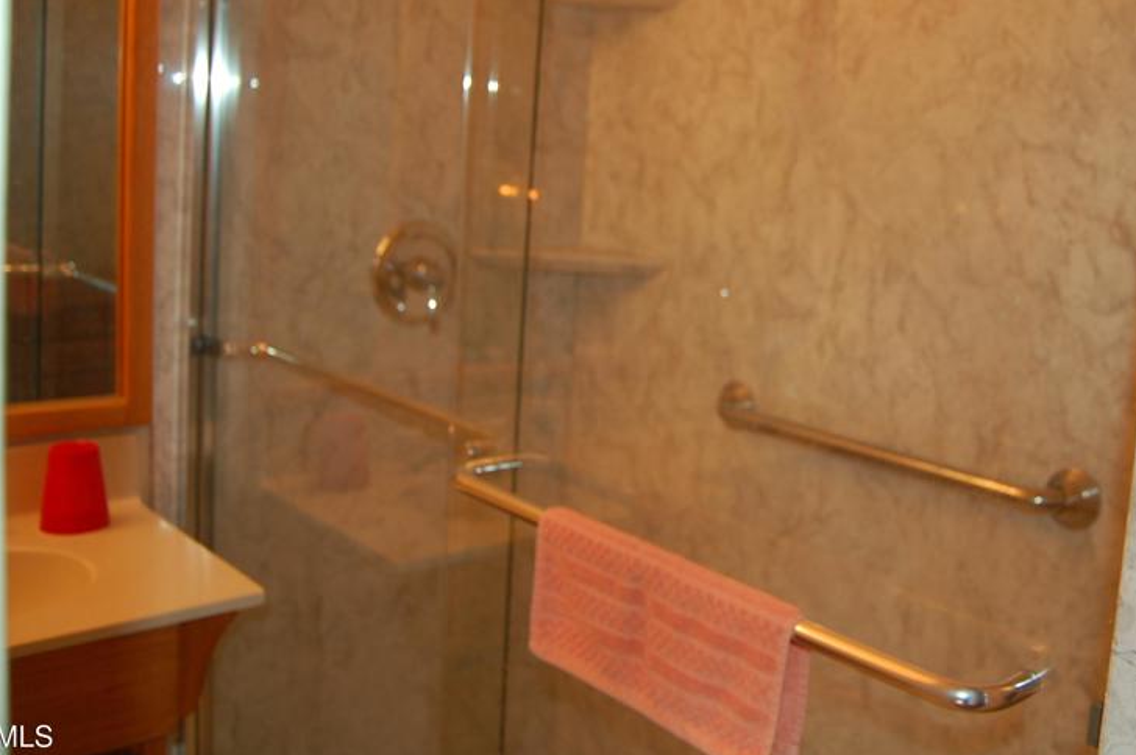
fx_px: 1198
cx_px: 747
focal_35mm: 38
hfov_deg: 49.9
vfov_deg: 34.7
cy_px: 253
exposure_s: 1/60
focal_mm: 18
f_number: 3.5
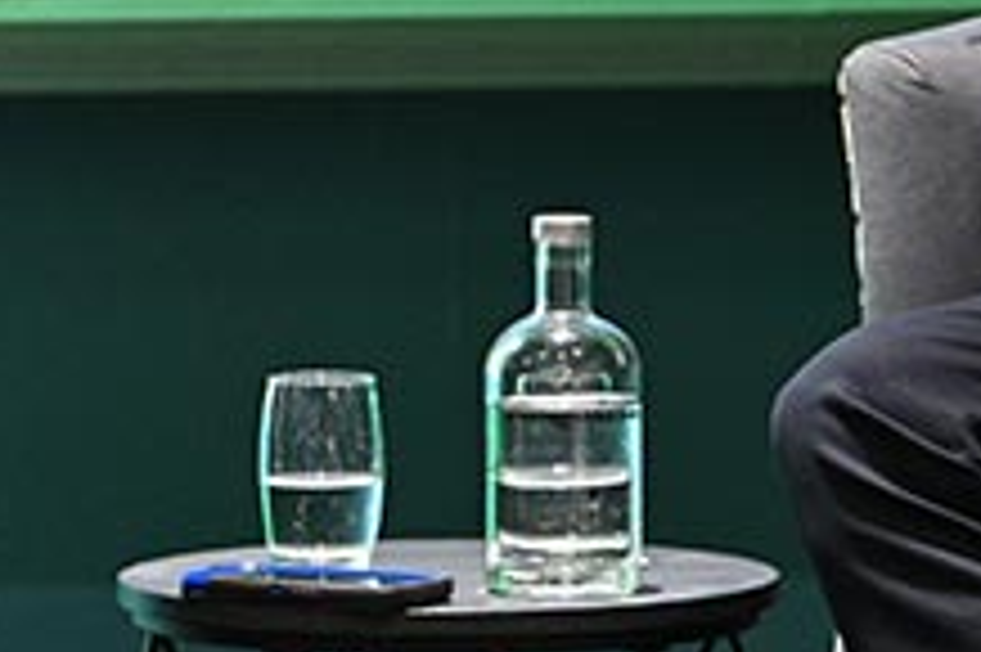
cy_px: -288
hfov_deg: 4.5
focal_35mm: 463
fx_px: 12607
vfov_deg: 3.0
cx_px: 342
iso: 2500
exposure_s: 1/60
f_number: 2.8
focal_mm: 112
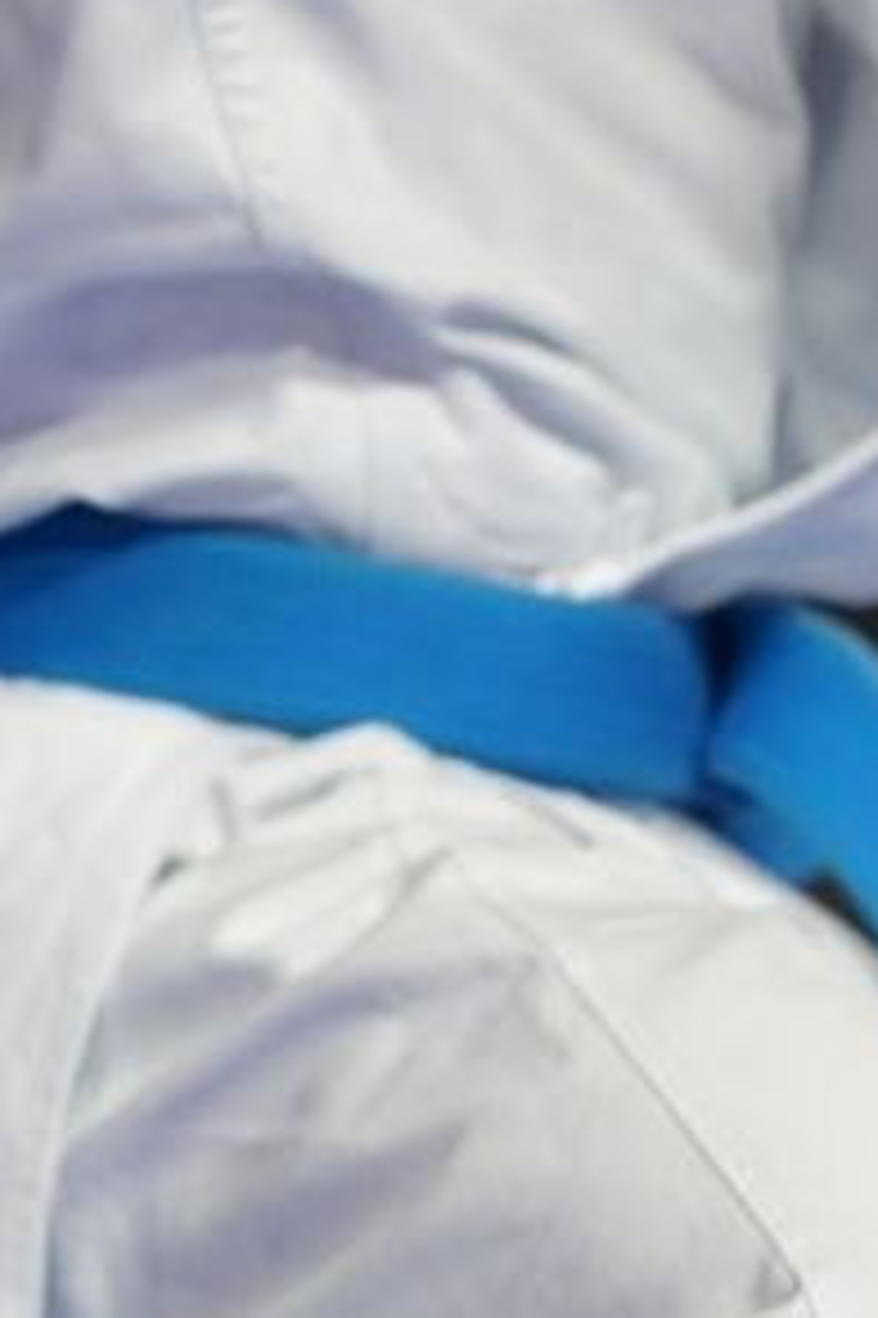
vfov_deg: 1.3
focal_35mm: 1637
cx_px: 428
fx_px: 59953
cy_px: 661
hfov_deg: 0.8
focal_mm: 400
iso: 800
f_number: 2.8
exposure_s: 1/500
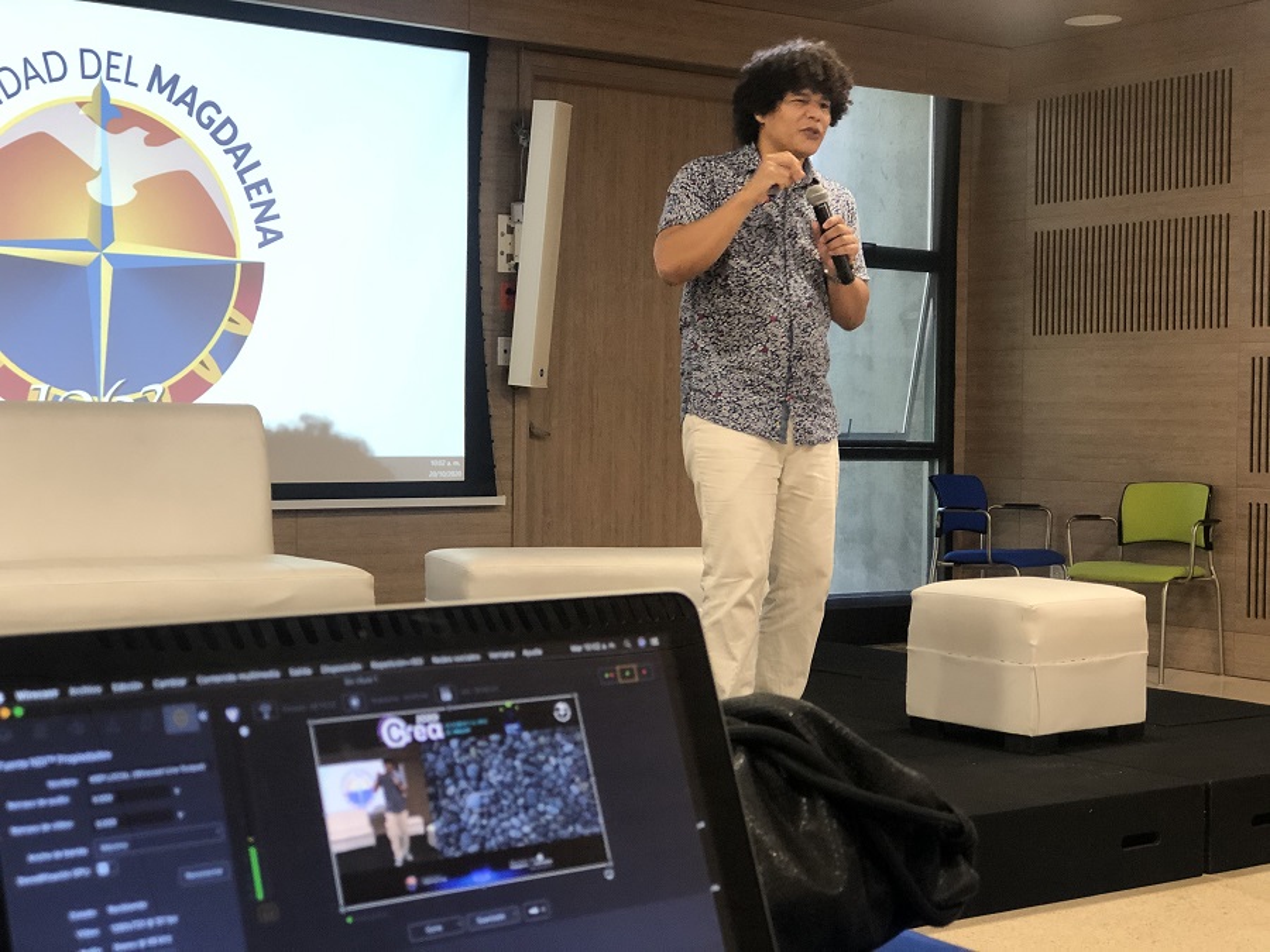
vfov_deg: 25.7
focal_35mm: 57
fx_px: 2091
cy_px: 476
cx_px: 635
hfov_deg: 33.8
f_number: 2.8
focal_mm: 6.6
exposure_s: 1/30
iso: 160
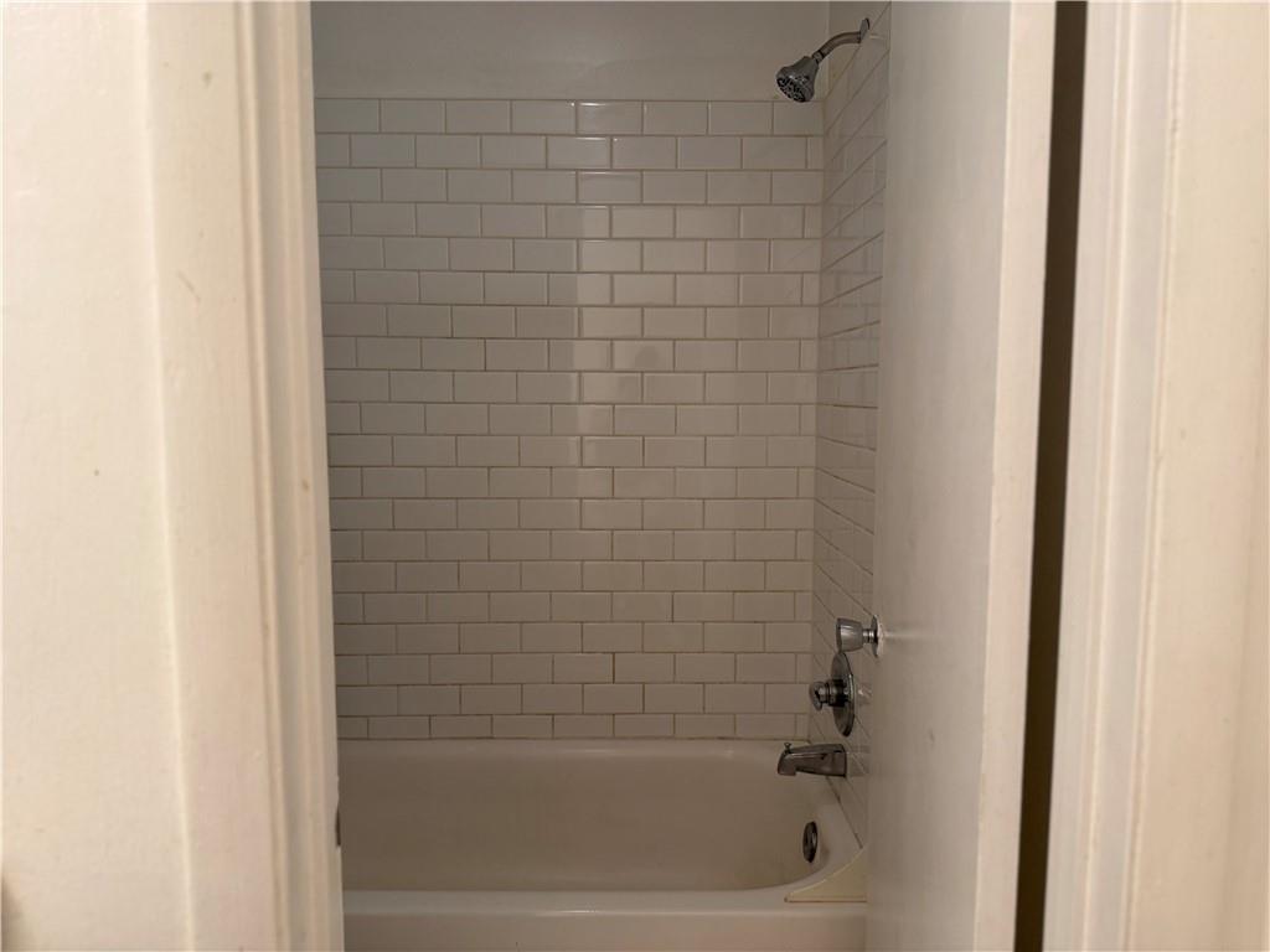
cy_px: 476
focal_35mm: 24
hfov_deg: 71.6
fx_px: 881
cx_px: 635
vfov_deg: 56.8
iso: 160
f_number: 1.78
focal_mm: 6.76
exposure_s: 1/120
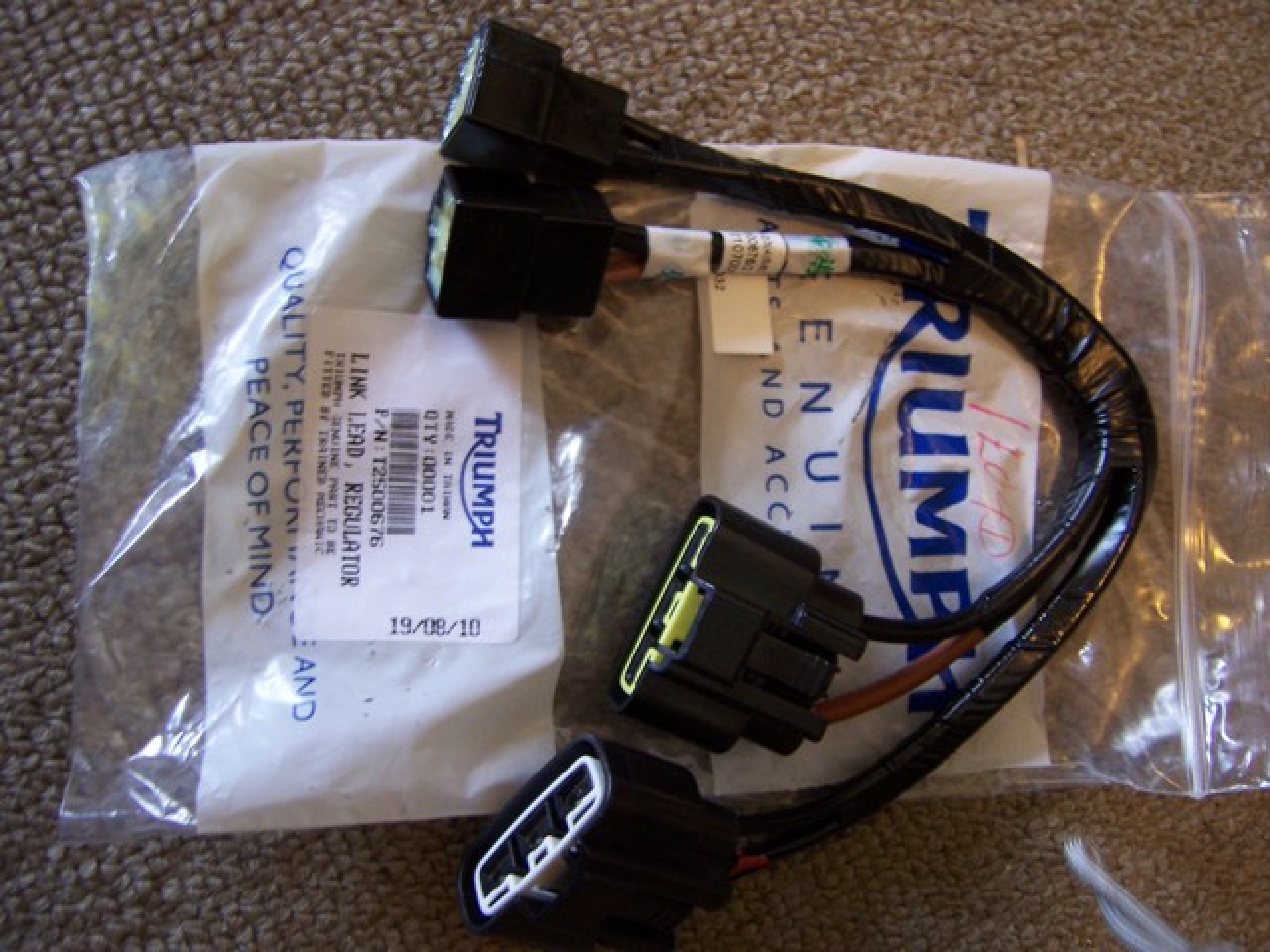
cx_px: 635
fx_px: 1321
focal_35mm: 36
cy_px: 476
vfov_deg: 39.7
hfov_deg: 51.4
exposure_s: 1/8
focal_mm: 6
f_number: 3
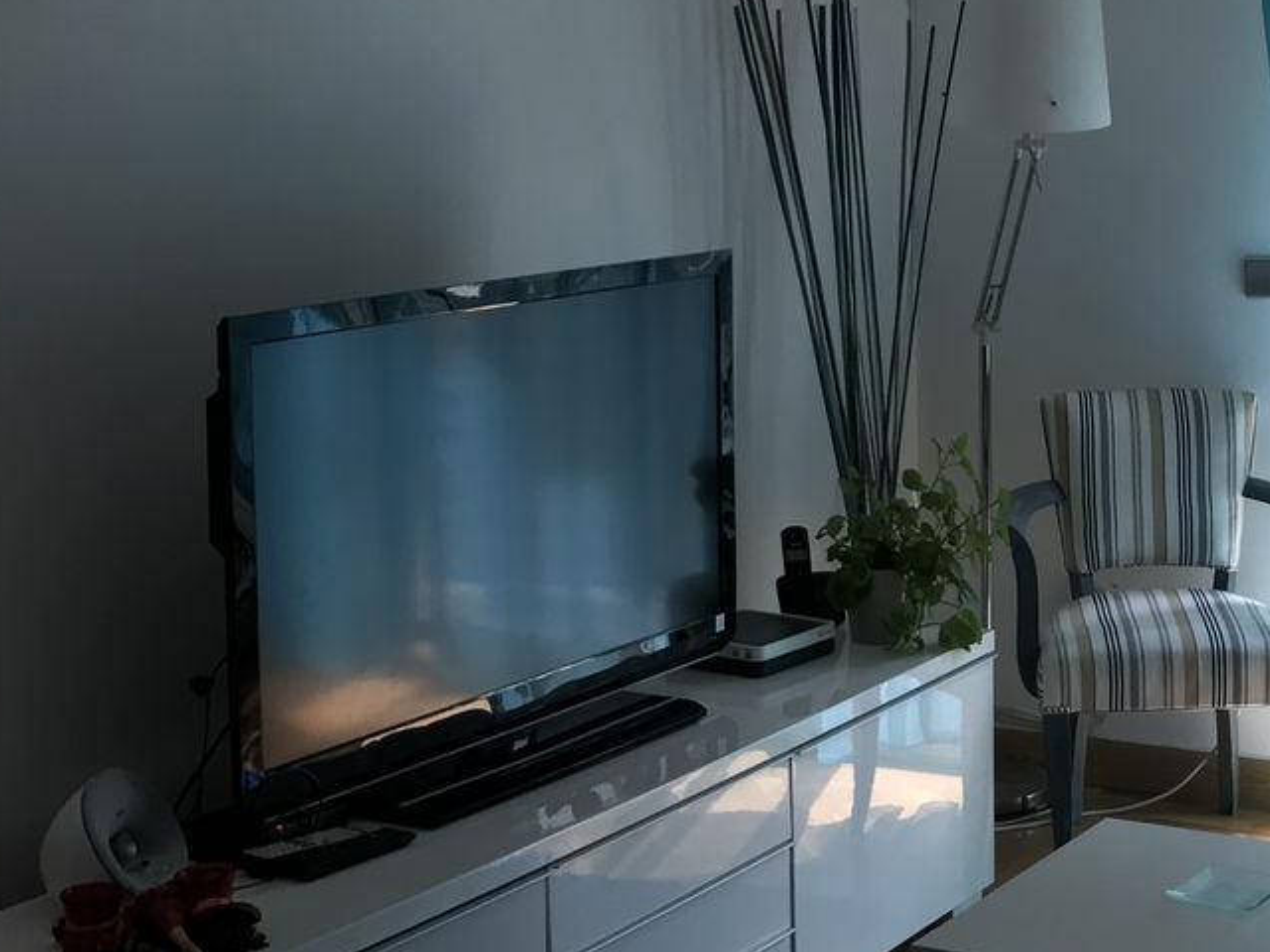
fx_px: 2568
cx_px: 1240
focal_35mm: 70
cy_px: 321
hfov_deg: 26.4
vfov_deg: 20.9
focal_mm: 3.99
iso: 40
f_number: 1.8
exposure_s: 1/100
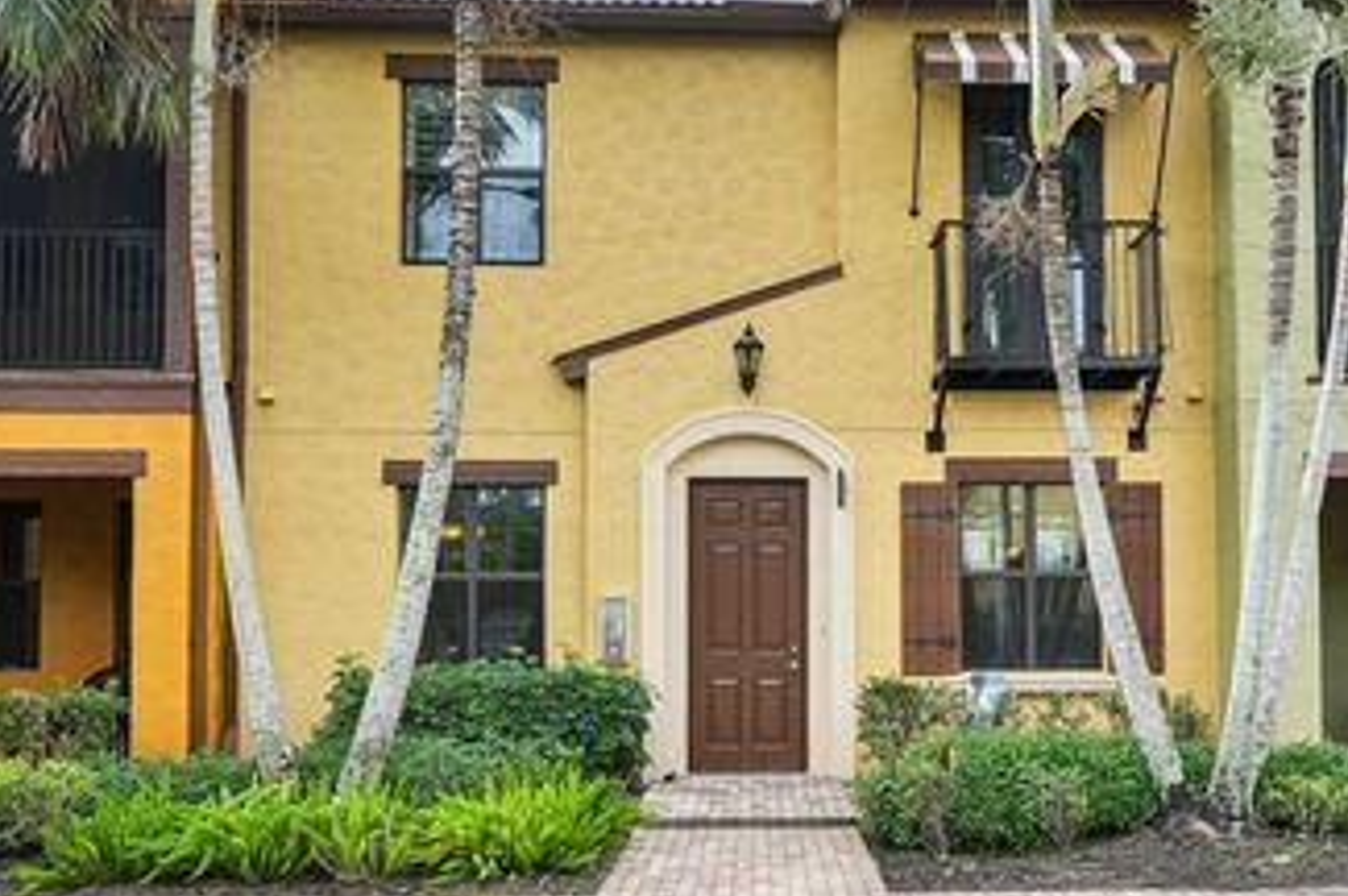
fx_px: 1525
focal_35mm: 41
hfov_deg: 47.4
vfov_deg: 32.6
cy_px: 541
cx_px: 813
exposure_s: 1/250
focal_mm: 26.5
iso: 400
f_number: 8
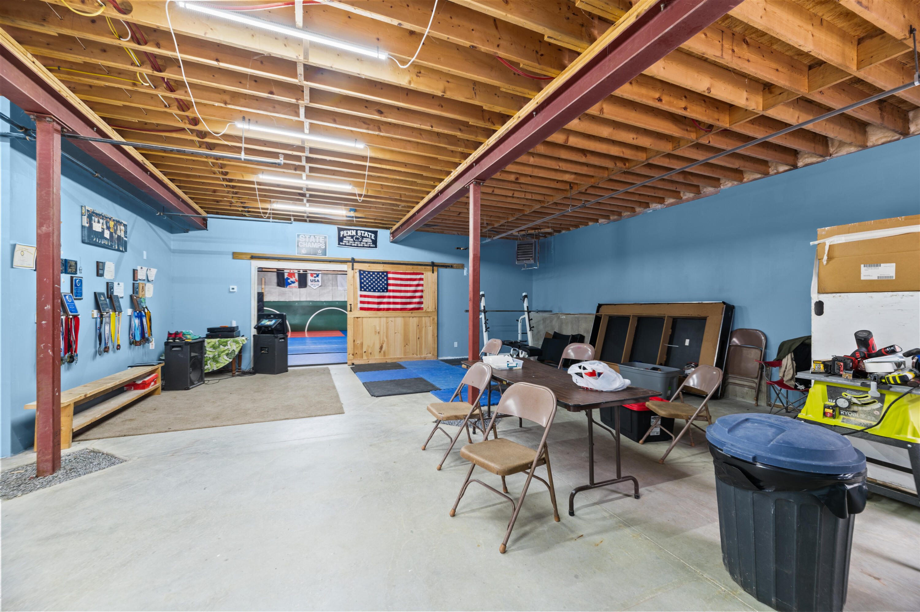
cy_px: 306
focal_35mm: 14
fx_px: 358
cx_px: 460
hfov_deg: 104.3
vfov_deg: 81.1
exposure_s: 1/1.67
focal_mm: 14
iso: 800
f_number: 8
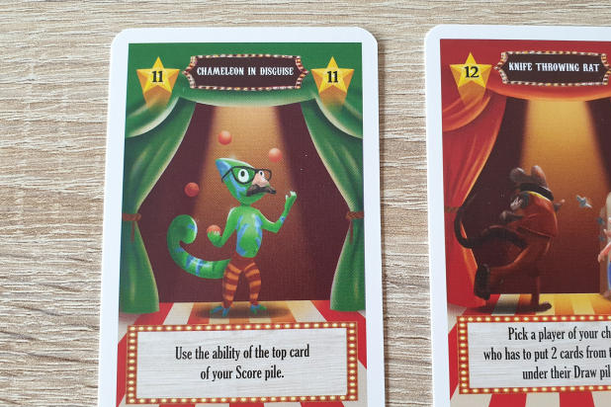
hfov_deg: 54.2
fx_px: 594
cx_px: 356
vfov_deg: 37.8
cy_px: 225
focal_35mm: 35
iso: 160
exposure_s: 1/50
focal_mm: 4.3
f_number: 2.4
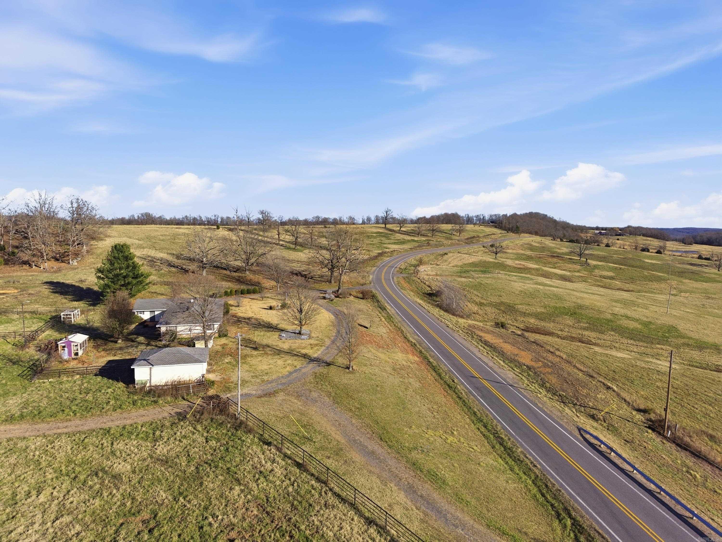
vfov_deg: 56.8
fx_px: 501
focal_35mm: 24
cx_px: 361
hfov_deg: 71.6
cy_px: 271
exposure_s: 1/5000
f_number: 1.8
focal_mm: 8.7
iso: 130
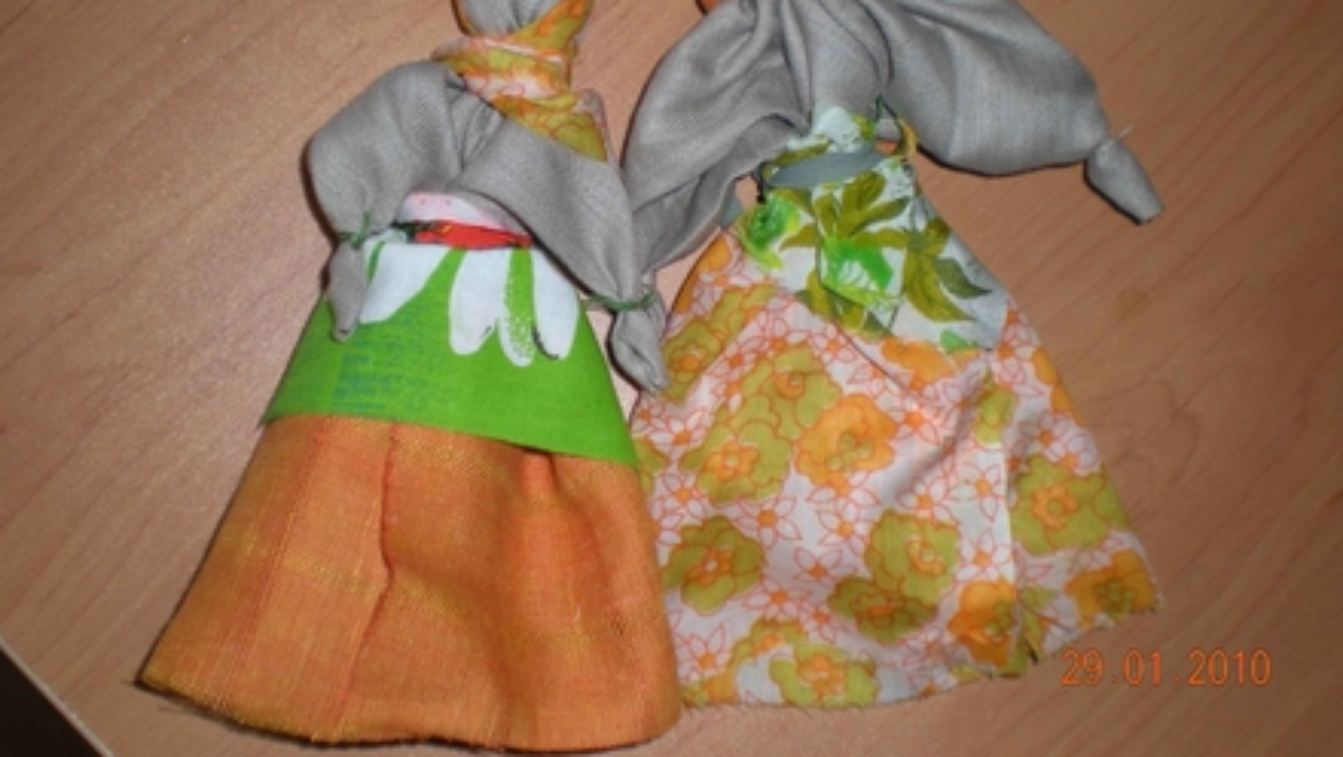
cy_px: 259
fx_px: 1746
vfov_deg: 24.4
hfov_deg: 42.1
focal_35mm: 49
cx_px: 668
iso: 64
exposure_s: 1/60
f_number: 3.5
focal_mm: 7.4
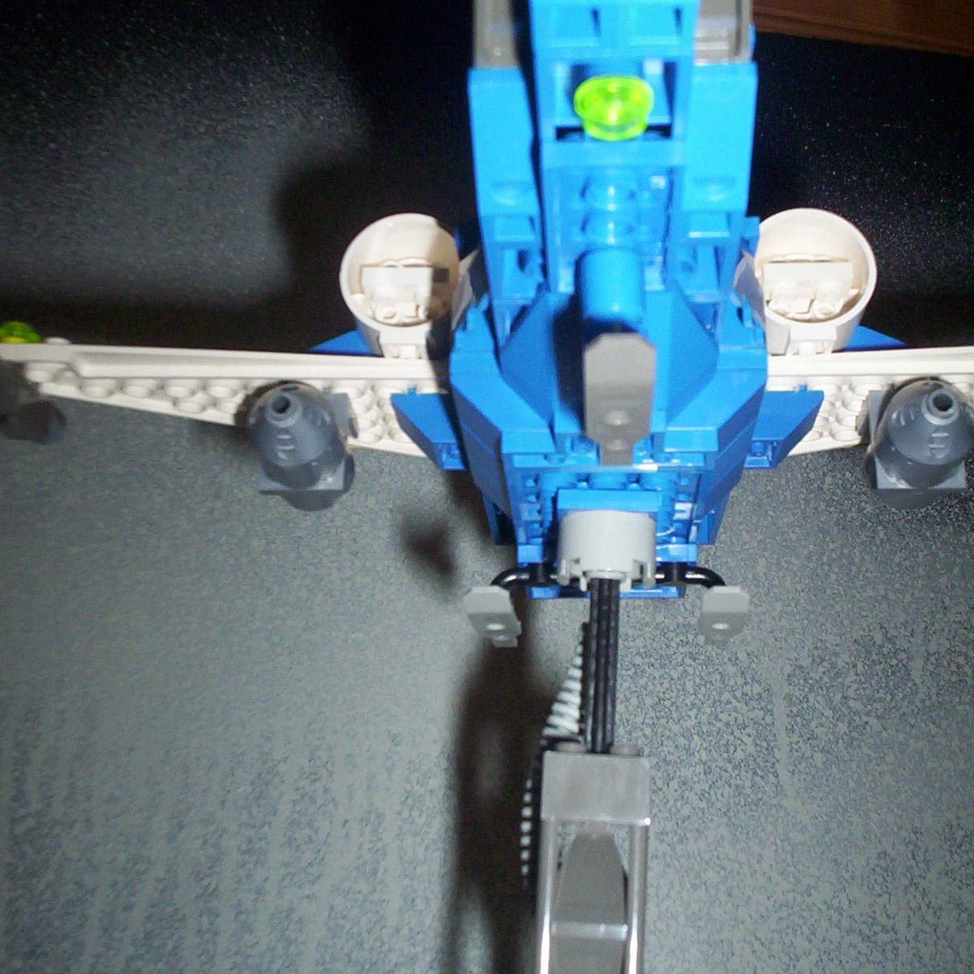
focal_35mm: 45
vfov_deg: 37.5
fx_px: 1433
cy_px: 462
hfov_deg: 37.6
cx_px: 487
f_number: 4.5
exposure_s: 1/60
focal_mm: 4.99
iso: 140
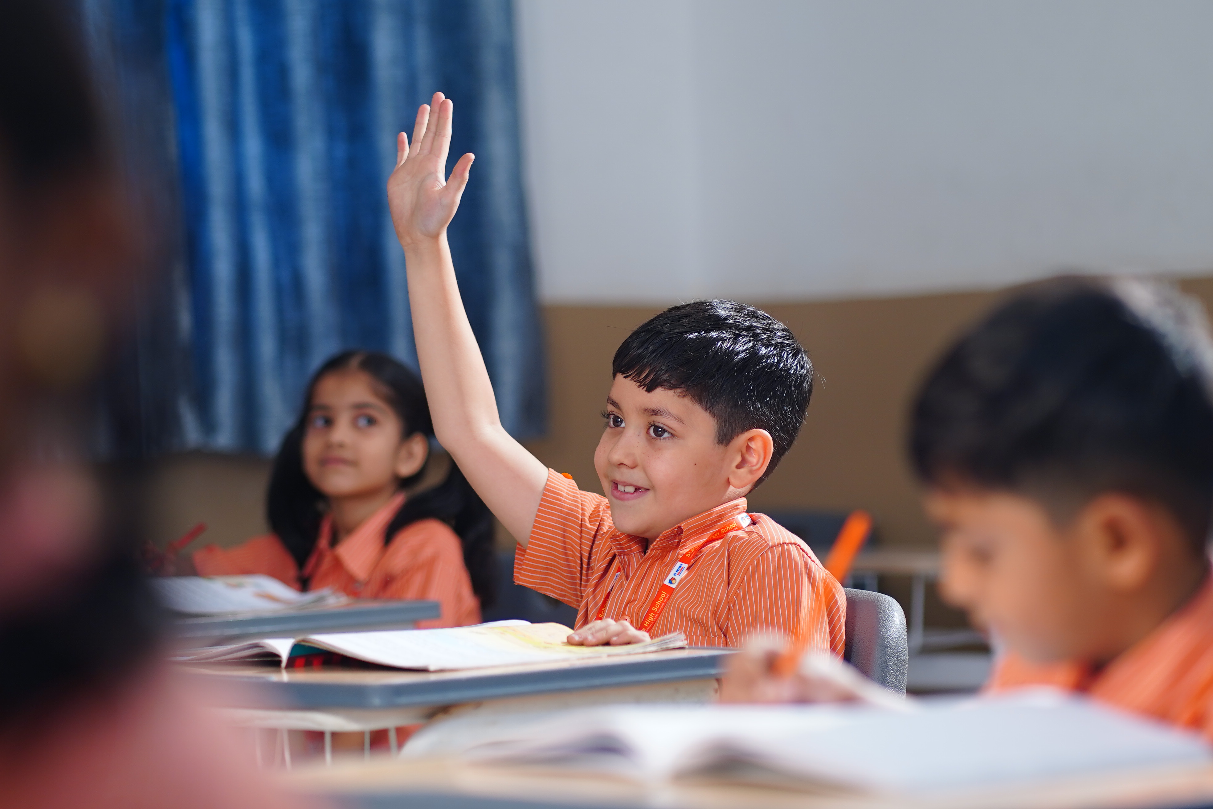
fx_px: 4279
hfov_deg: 16.1
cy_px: 404
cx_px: 606
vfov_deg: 10.8
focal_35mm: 127
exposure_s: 1/200
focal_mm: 85
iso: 250
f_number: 2.2
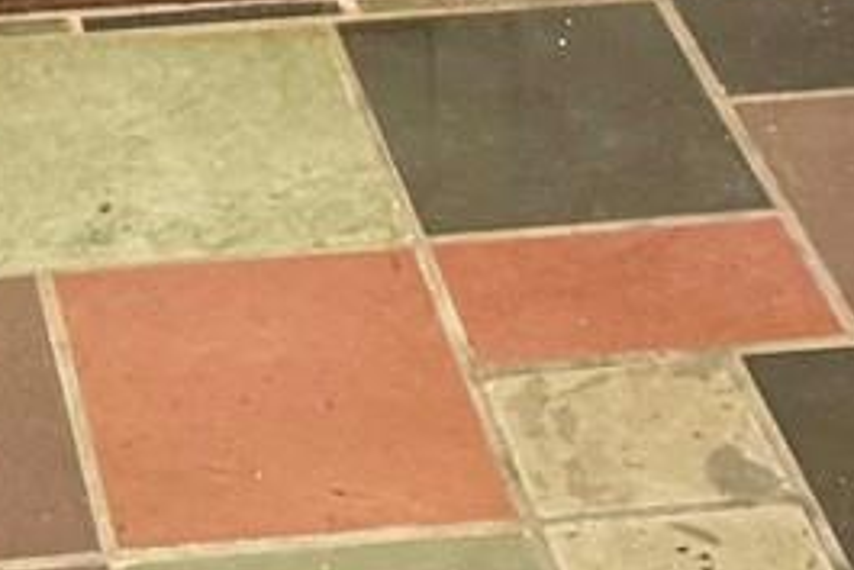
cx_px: 106
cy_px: -1797
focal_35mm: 193
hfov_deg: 10.6
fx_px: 4581
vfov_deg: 5.9
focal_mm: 6.76
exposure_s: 1/60
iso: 250
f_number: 1.78
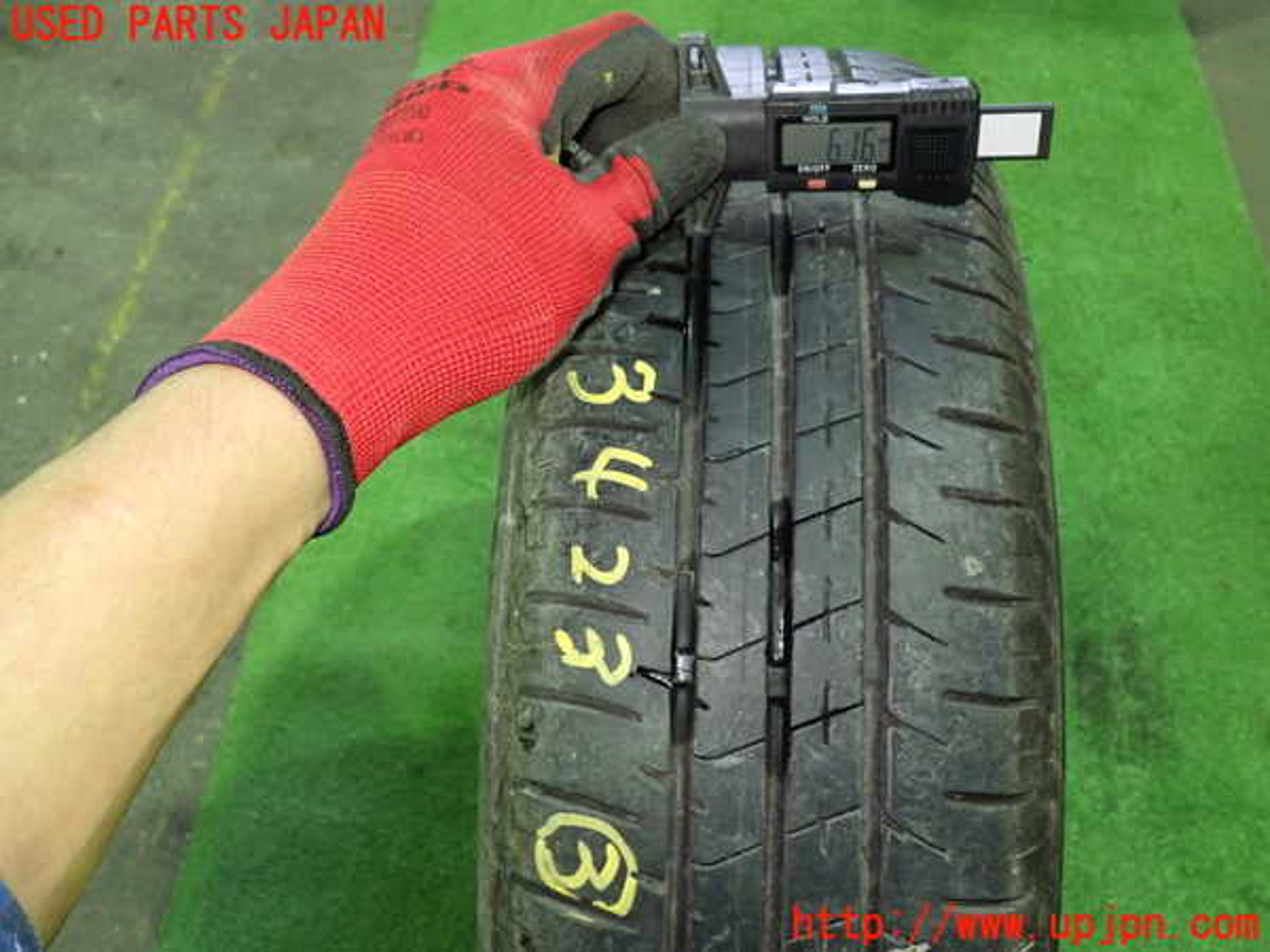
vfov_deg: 44.2
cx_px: 635
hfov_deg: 56.8
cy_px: 476
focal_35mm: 32
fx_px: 1174
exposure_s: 1/25
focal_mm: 5.79
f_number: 2.4
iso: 800
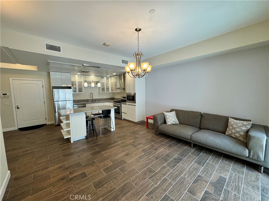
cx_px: 134
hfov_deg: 102.1
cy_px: 100
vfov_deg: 85.7
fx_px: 109
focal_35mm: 14
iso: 125
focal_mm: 2.22
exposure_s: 1/120
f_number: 2.2
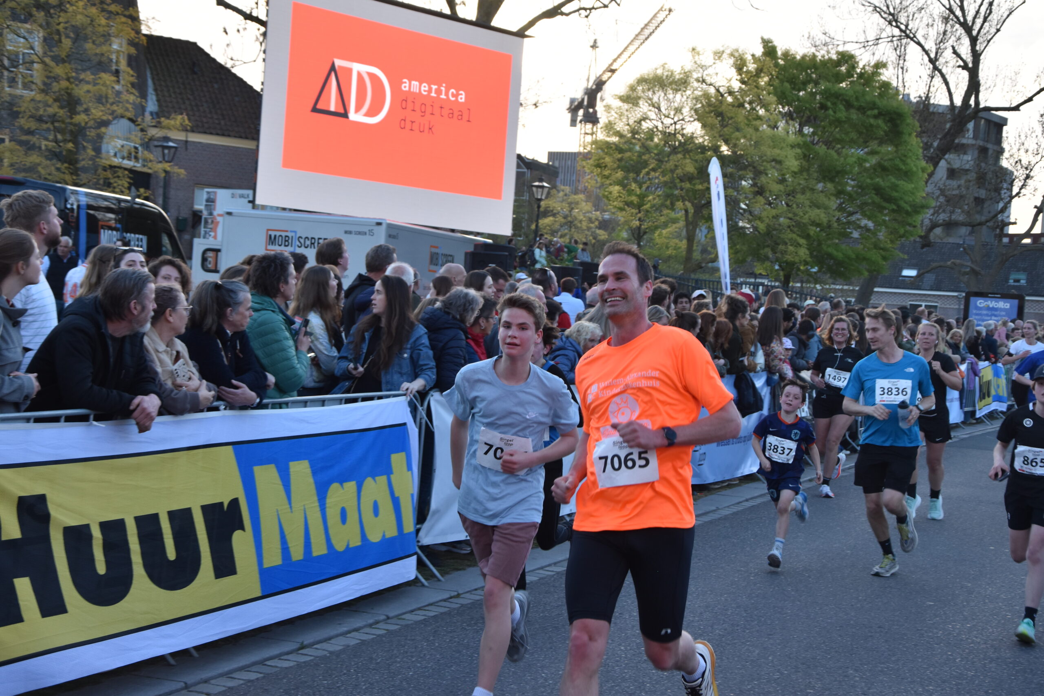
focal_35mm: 60
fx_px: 1740
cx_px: 522
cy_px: 348
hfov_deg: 33.4
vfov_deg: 22.6
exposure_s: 1/200
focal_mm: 40
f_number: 7.1
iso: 400
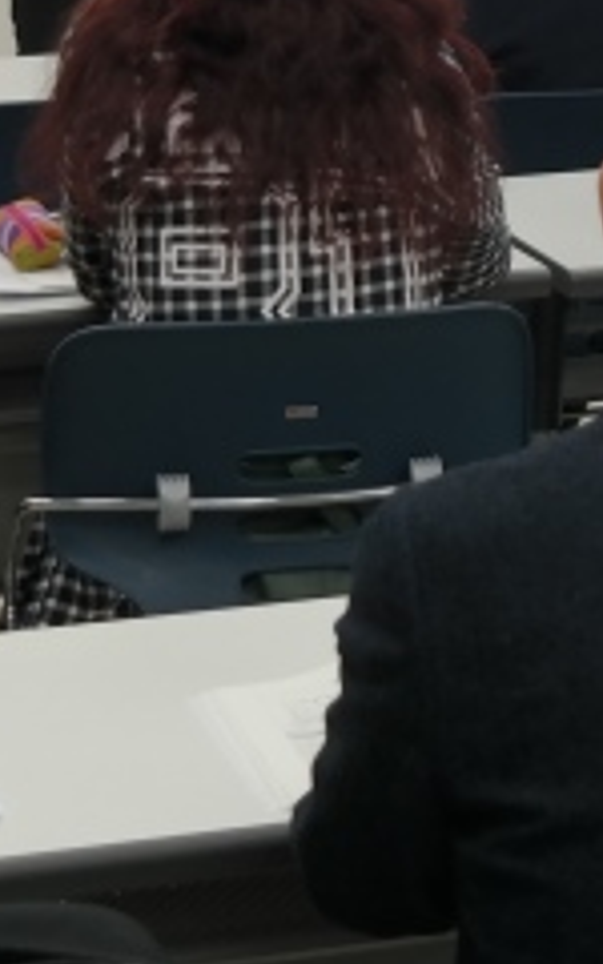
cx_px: 929
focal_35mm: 165
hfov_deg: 7.8
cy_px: 34
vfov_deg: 12.6
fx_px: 4338
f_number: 4
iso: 200
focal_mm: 25
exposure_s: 1/50
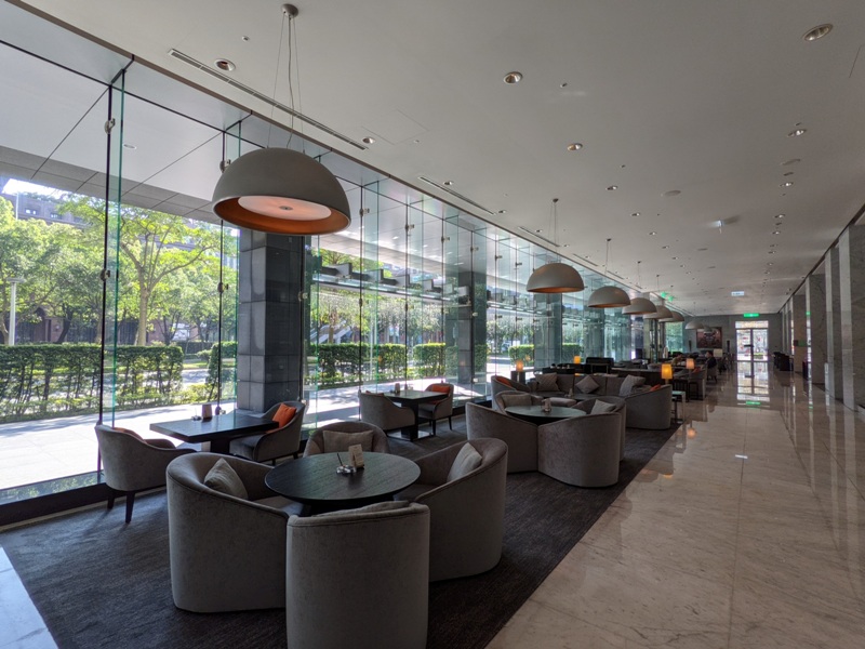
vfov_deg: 78.1
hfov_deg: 94.5
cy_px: 324
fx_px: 400
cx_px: 432
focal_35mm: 16
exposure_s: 1/120
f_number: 2.2
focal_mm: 2.22
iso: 31
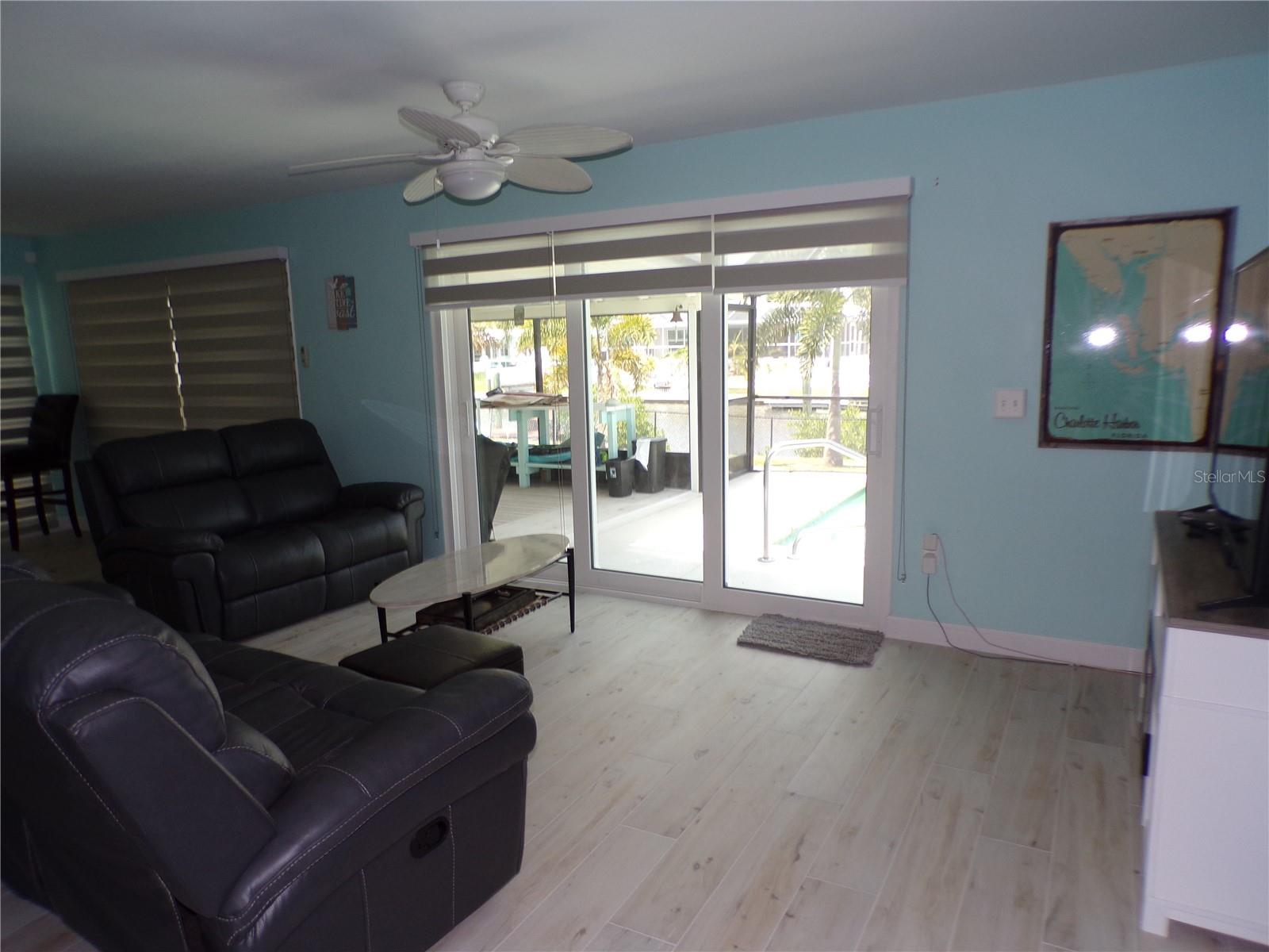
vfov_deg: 56.8
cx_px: 634
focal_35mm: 24
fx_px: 880
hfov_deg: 71.6
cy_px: 476
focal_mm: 4.3
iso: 80
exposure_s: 1/85
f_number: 3
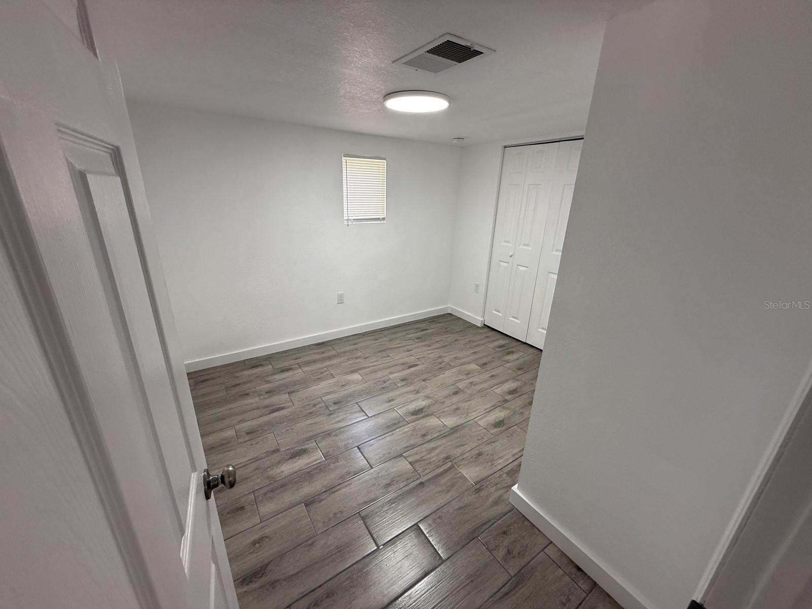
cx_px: 406
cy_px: 304
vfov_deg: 85.7
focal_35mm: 14
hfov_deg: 102.1
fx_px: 328
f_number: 2.2
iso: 80
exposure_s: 1/120
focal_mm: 2.22
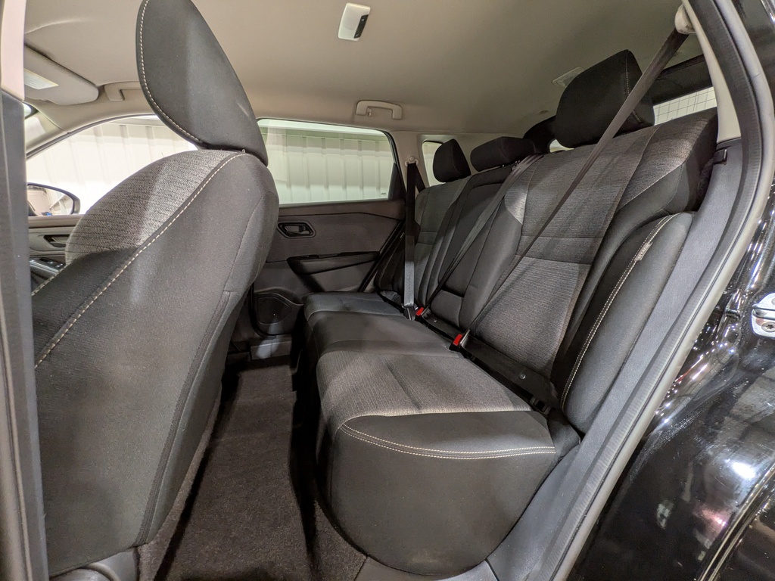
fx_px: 313
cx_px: 388
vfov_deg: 85.7
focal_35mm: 14
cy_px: 290
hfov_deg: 102.1
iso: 116
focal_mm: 1.83
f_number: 2.2
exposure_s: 1/25
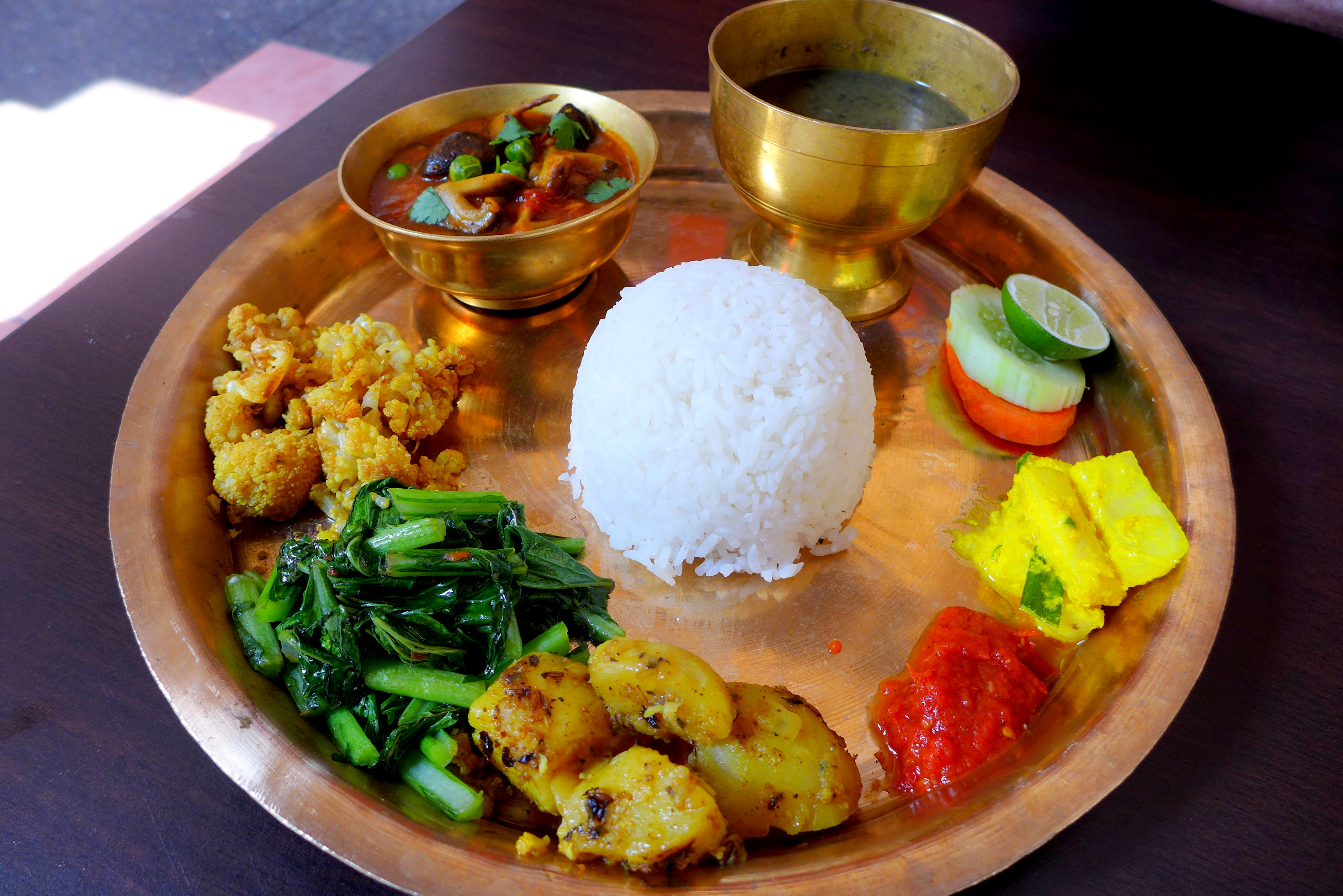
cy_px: 448
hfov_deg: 73.7
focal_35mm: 24
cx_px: 672
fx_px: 896
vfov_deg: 53.2
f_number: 2
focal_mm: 4.7
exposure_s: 1/125
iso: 80
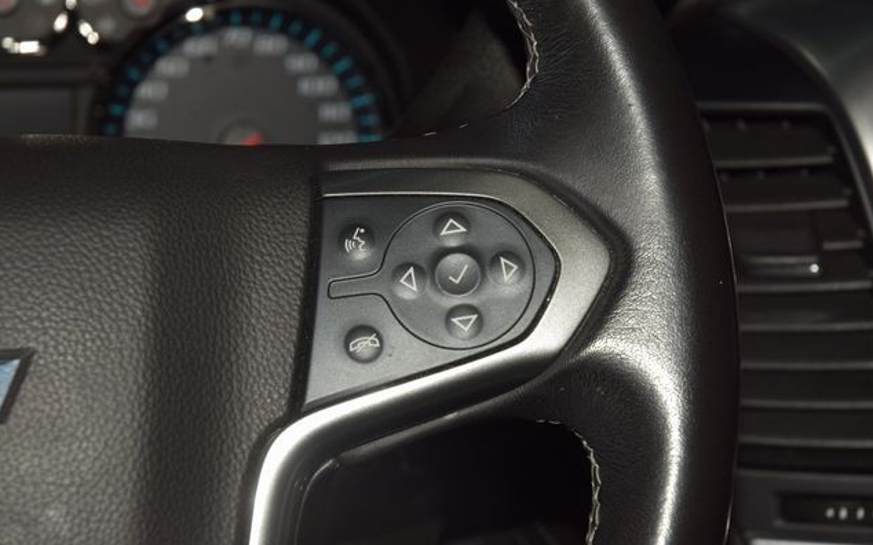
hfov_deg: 19.3
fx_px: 2569
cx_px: 436
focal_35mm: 108
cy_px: 280
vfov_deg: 12.1
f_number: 8
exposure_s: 1/125
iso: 100
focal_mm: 70
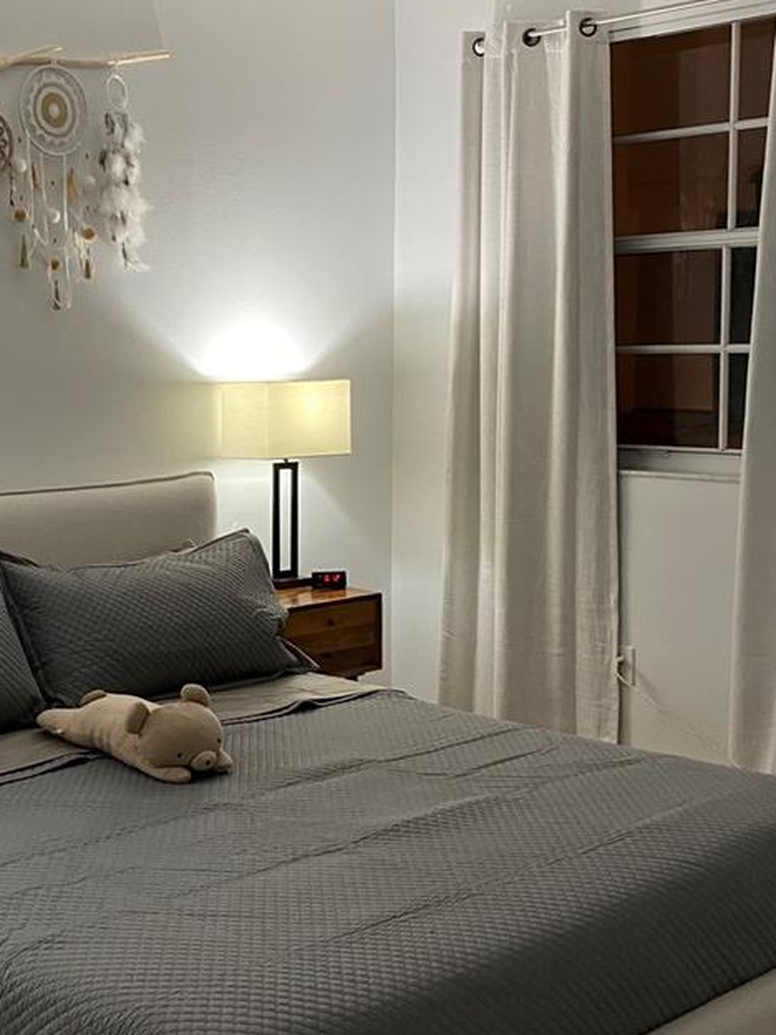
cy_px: 498
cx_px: 61
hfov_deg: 27.9
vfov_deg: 38.2
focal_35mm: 50
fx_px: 1494
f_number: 1.8
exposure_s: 1/60
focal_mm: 4.25
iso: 250
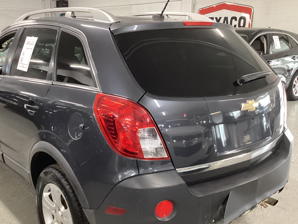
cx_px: 126
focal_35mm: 39
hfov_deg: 47.7
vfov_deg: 36.8
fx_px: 336
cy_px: 121
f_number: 2.4
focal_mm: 3.3
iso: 320
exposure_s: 1/40
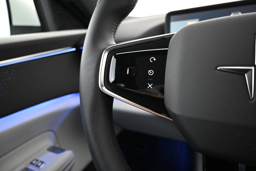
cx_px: 128
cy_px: 86
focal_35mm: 24
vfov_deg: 53.1
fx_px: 171
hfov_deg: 73.7
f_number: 3.5
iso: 1600
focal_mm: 16
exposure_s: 1/15
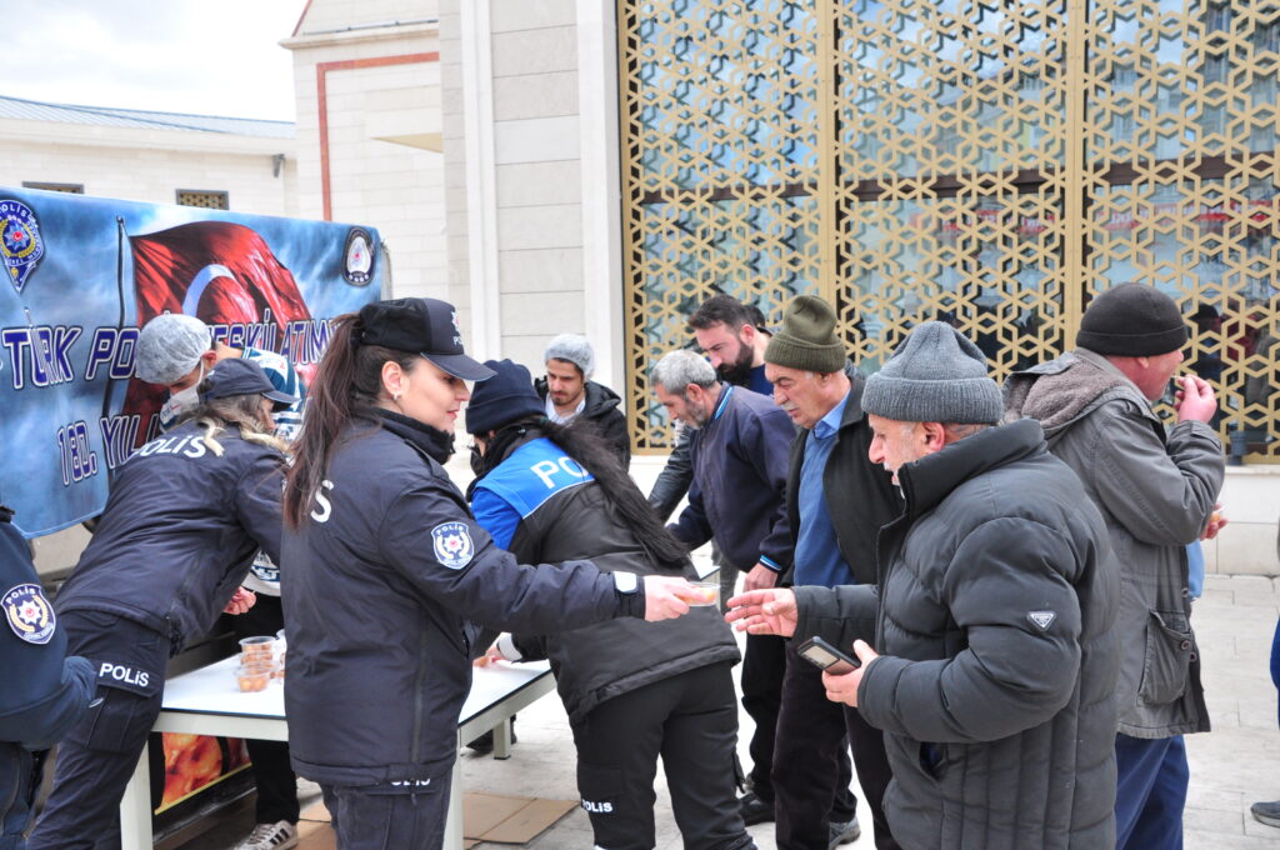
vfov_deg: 31.8
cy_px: 425
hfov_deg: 46.5
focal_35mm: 42
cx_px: 640
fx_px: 1491
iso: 400
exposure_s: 1/400
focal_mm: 28
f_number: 10
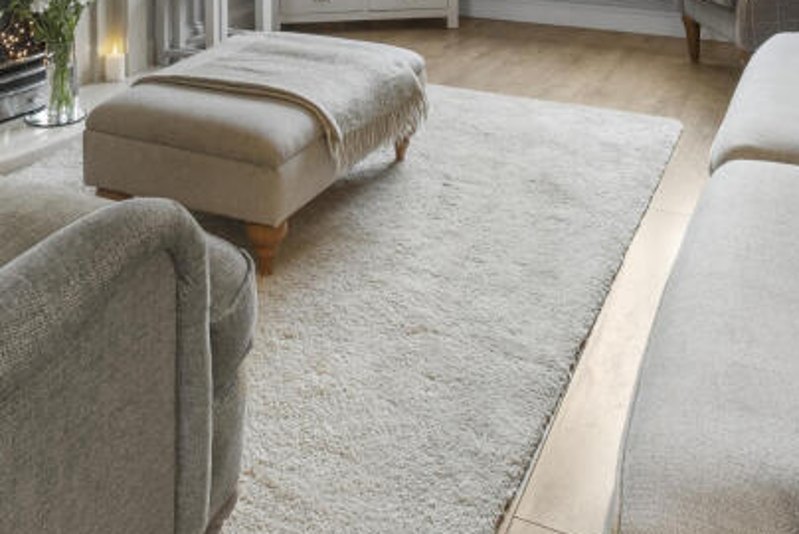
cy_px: -46
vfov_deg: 31.4
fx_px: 844
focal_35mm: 38
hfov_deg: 50.3
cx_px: 316
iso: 160
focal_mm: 10
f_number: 8
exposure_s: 6.5
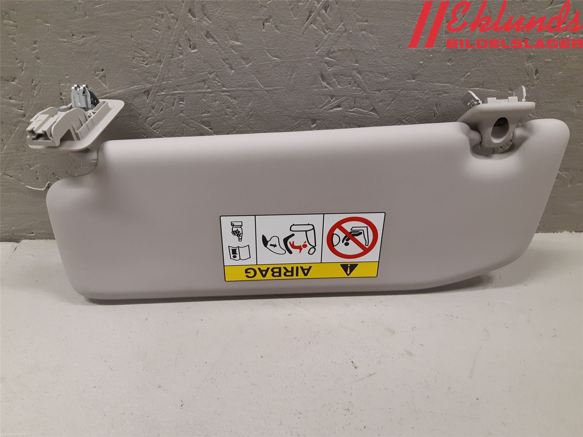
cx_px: 292
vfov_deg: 53.1
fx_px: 438
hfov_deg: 67.3
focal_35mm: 26
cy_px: 218
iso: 125
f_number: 1.7
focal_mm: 3.93
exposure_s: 1/50
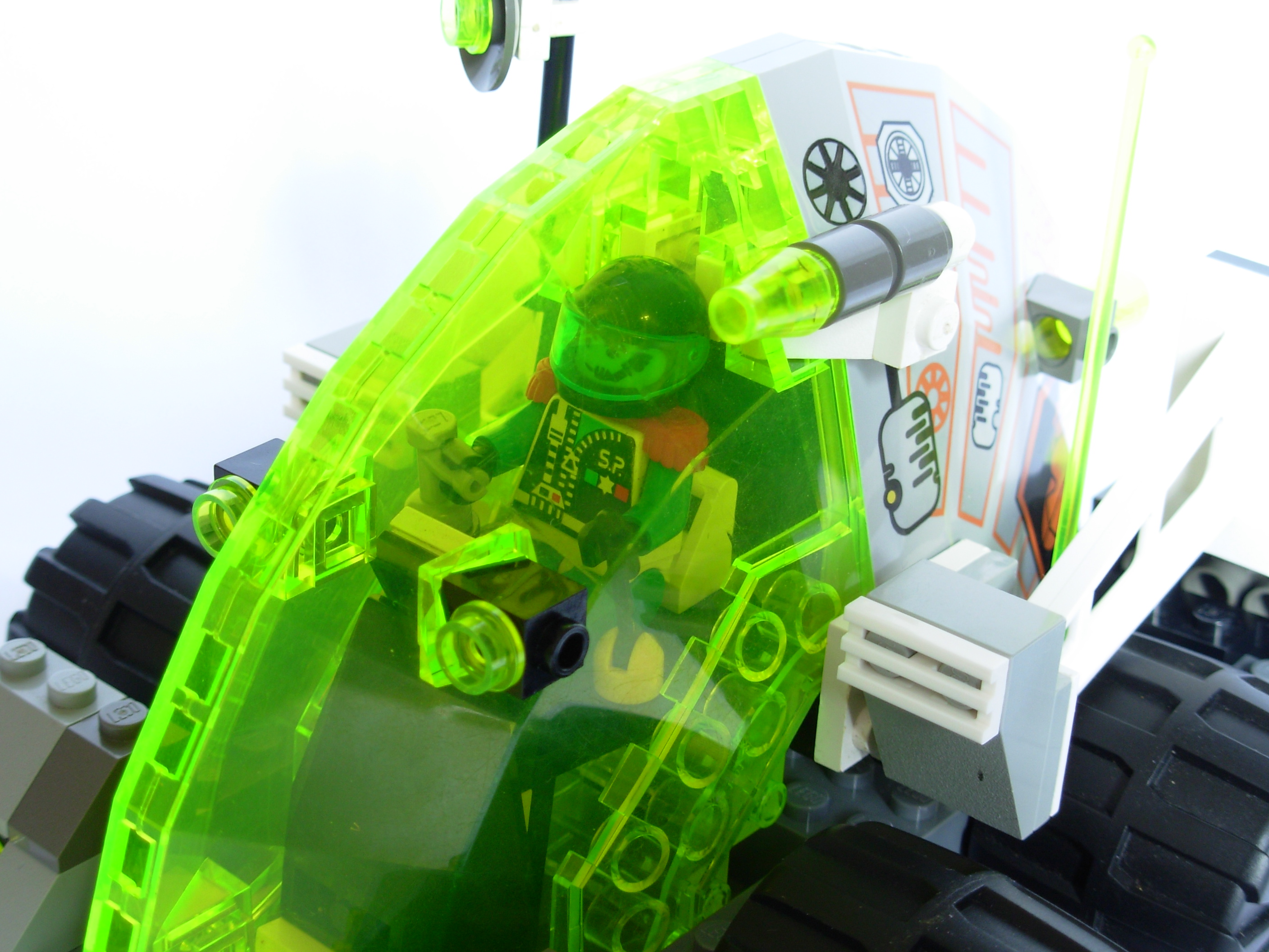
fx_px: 2566
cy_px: 476
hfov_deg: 27.8
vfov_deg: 21.0
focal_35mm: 70
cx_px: 634
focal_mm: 11.5
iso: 55
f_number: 3.5
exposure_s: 1/5.7
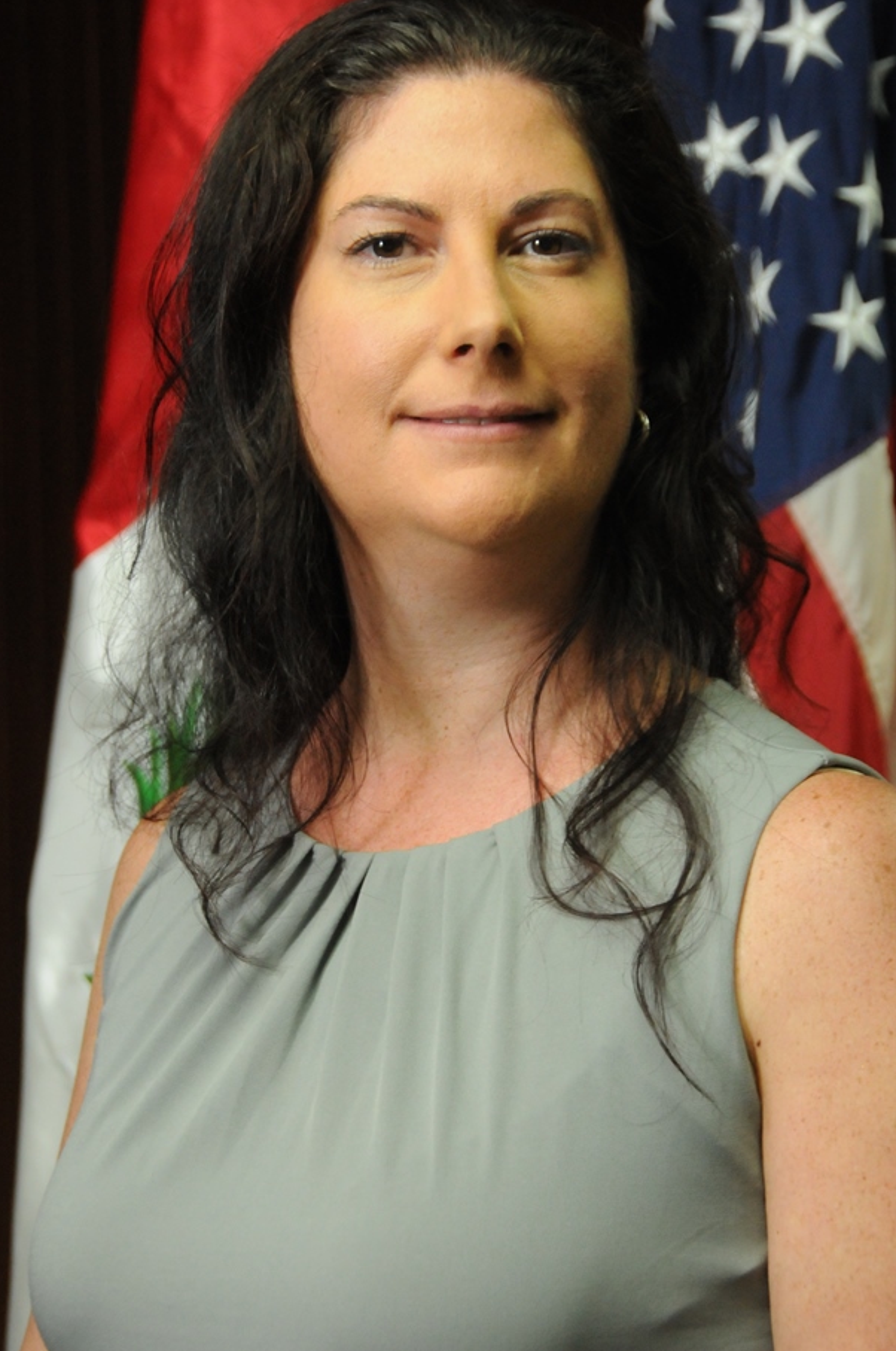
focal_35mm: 105
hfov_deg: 13.0
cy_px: 635
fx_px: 3932
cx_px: 449
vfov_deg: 19.5
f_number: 5.6
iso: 1600
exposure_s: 1/80
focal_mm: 62
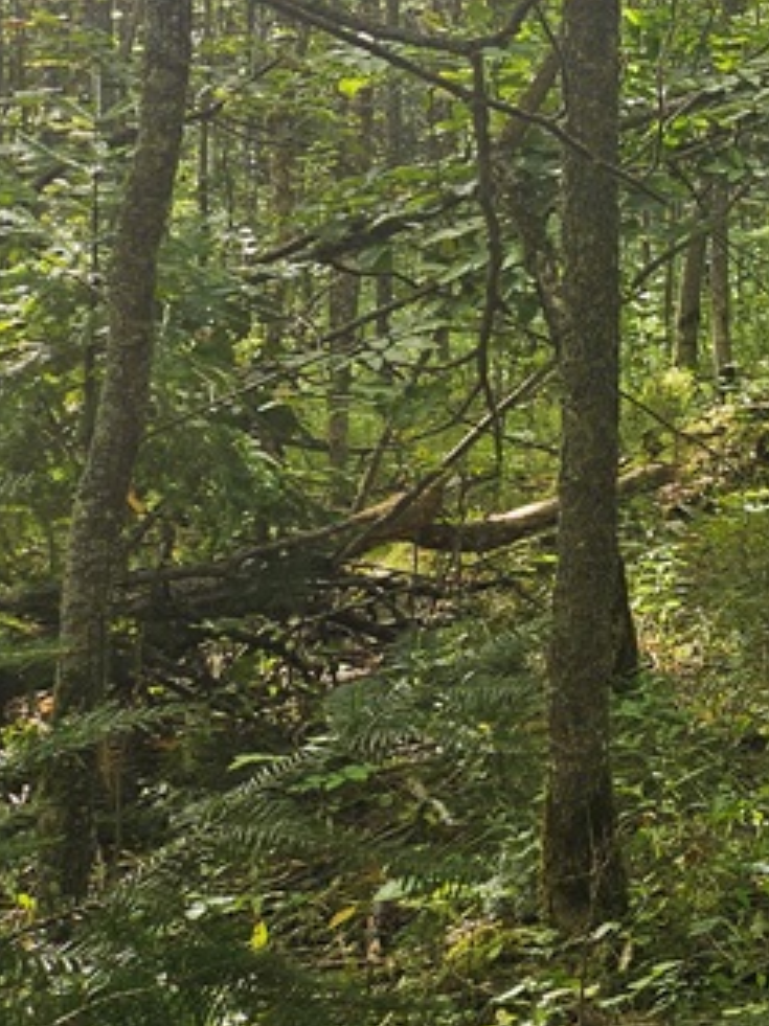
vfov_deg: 26.2
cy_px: 104
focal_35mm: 72
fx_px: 2134
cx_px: 1535
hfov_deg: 16.0
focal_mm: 5.4
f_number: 1.8
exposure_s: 1/180
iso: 25
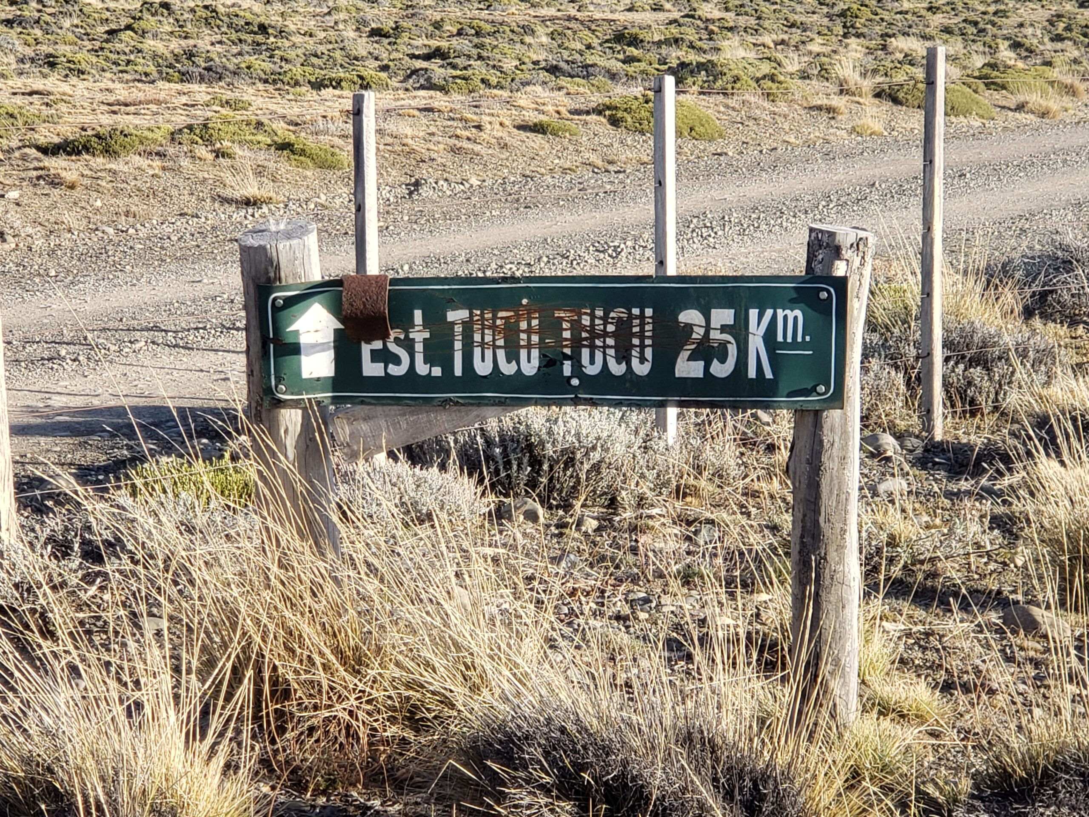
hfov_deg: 36.8
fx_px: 1636
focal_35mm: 52
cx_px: 544
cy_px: 408
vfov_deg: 28.0
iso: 32
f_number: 2.4
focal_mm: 6
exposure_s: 1/296
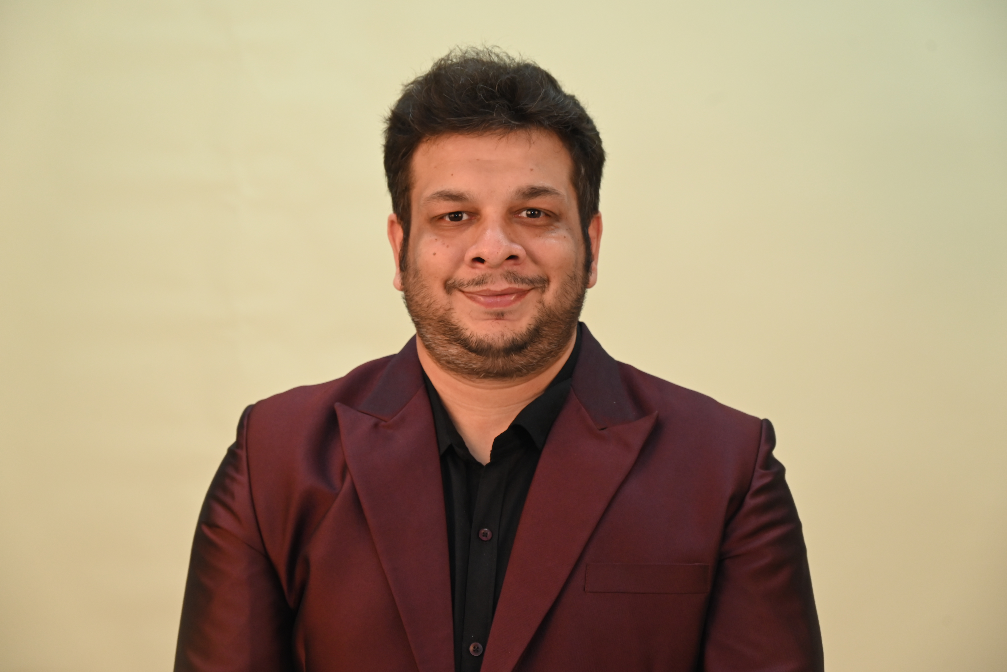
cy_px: 336
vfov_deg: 16.9
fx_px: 2267
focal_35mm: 81
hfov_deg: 25.0
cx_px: 504
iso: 1100
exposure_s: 1/60
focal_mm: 81
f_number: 6.3
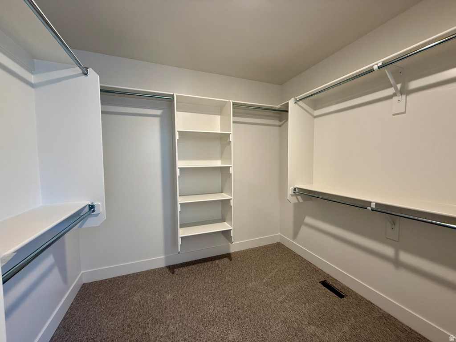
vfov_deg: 85.7
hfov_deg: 102.1
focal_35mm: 14
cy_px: 171
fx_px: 184
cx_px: 228
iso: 200
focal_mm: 2.22
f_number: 2.2
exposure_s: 1/120
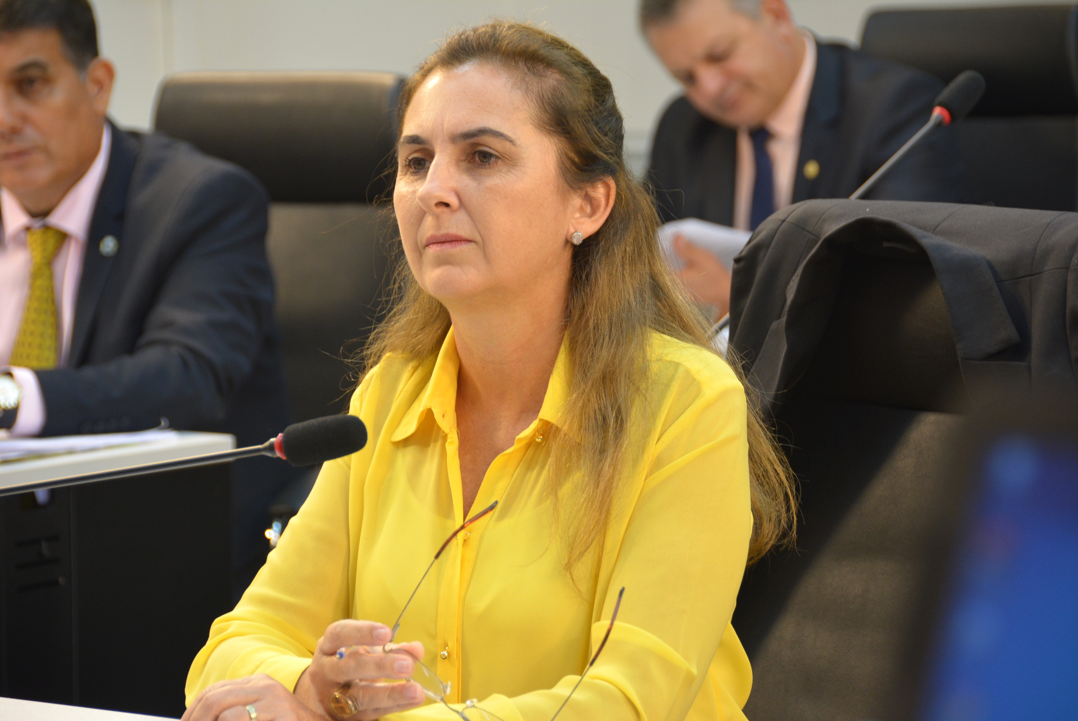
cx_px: 539
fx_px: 5394
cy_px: 360
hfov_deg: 11.4
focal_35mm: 180
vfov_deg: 7.6
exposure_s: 1/60
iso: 800
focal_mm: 120
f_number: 5.3
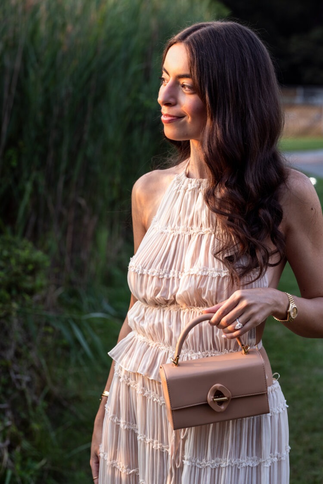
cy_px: 242
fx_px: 1144
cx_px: 162
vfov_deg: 23.9
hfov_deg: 16.1
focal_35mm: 85
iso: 500
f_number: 5
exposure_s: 1/250
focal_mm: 85
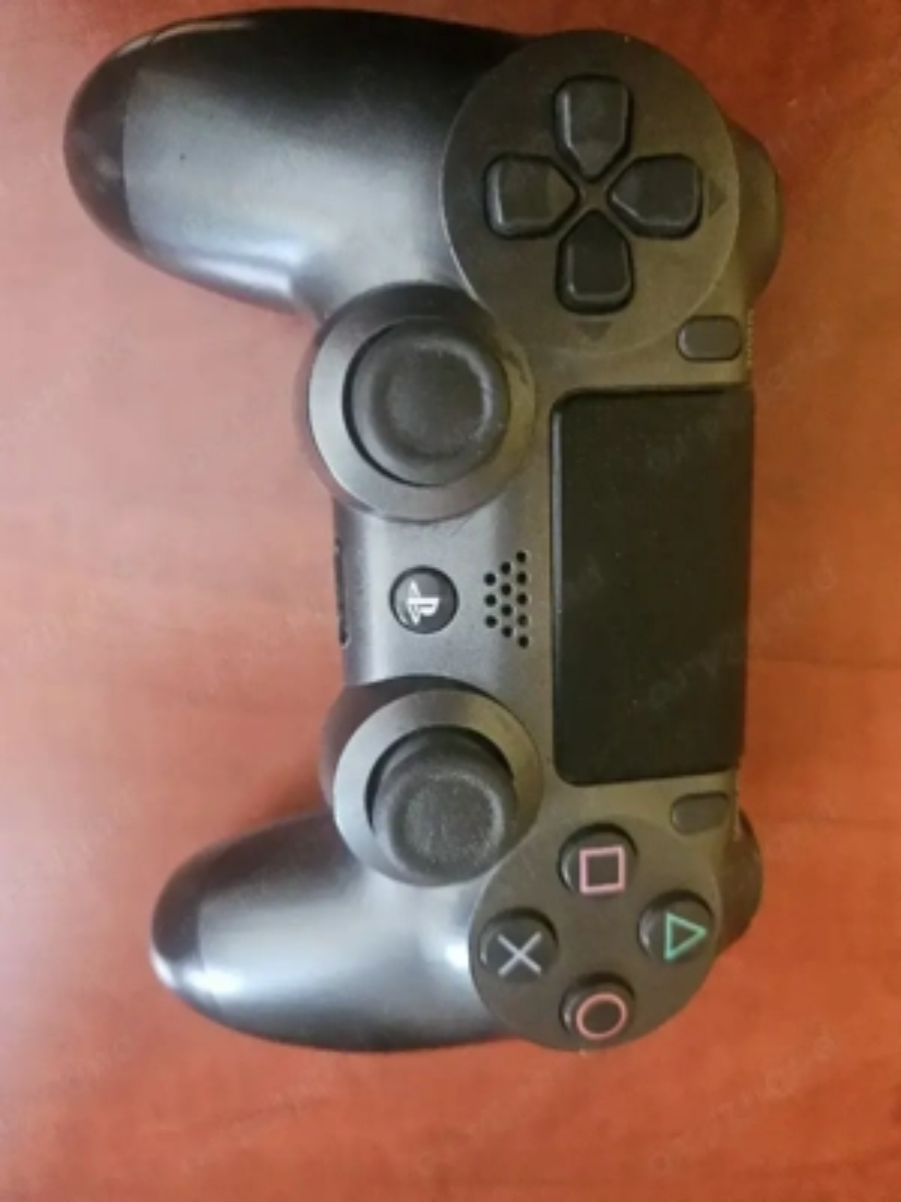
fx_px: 798
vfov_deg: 73.9
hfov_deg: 58.9
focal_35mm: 23
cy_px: 601
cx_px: 450
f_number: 1.8
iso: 640
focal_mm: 5.4
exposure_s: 1/25.1
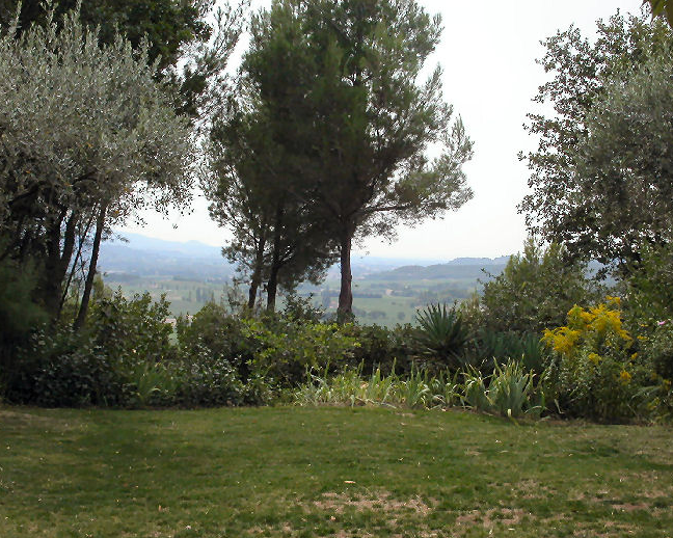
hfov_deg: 32.5
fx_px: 1155
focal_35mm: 58
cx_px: 344
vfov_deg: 26.2
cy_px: 272
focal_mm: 11.3
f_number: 8
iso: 100
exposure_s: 1/350
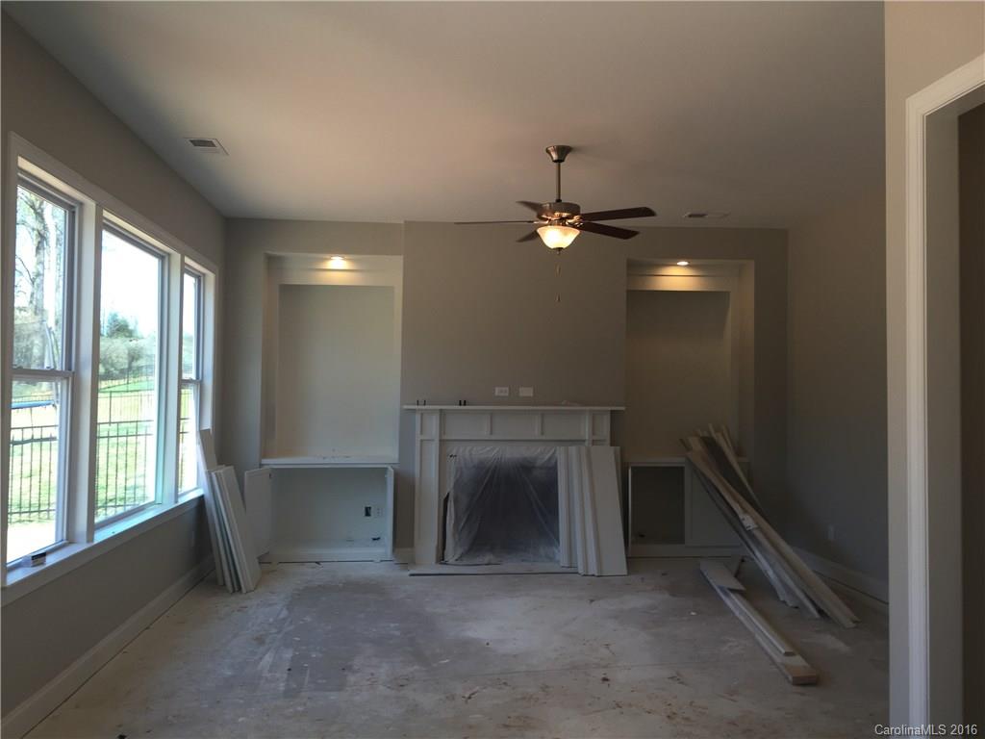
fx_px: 825
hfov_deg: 61.7
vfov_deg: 48.2
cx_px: 492
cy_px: 370
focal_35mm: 29
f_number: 2.2
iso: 32
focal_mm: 4.15
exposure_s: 1/120
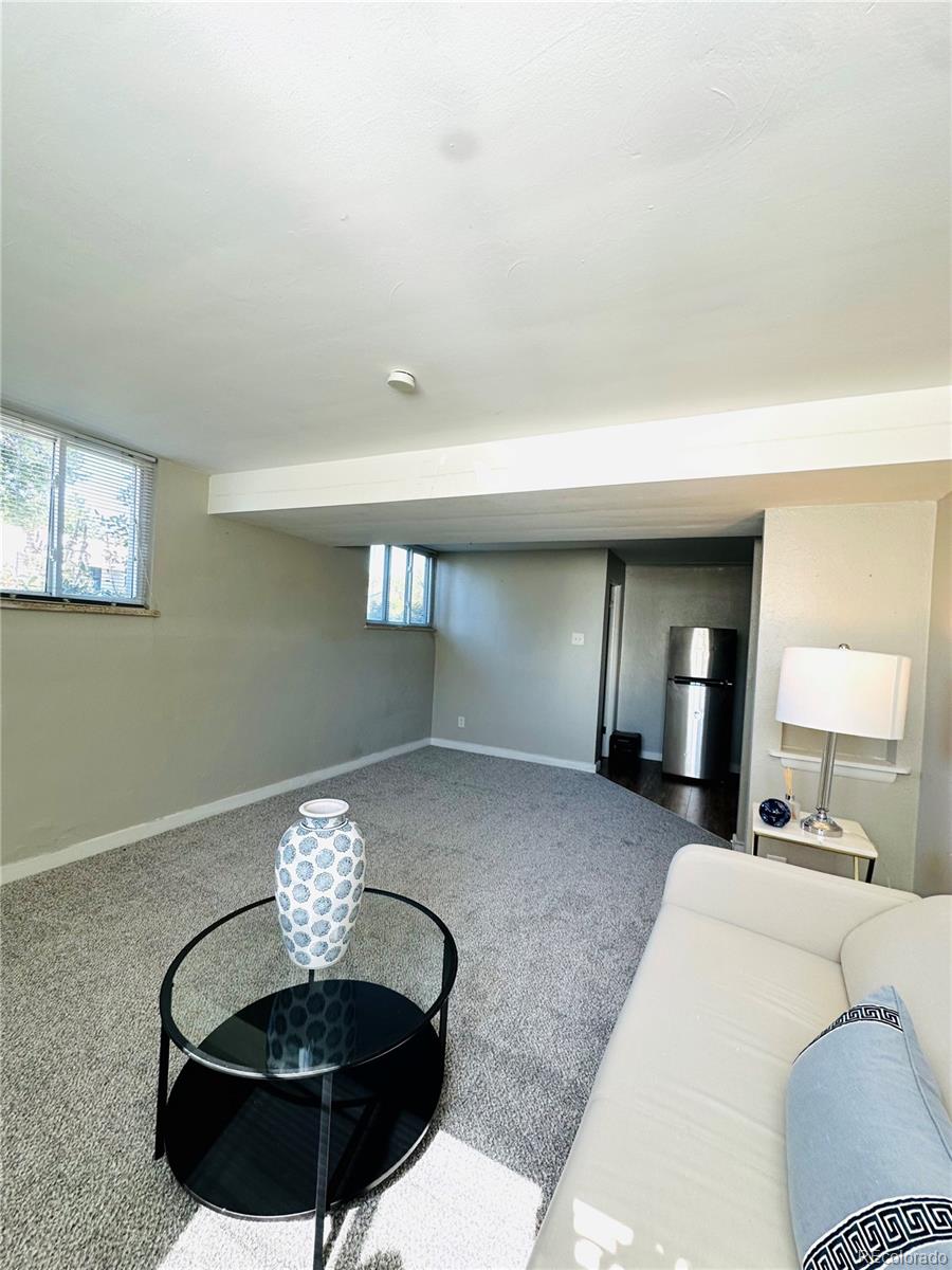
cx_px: 476
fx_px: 513
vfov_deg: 102.1
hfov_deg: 85.7
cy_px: 635
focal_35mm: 14
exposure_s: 1/99
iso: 64
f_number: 2.2
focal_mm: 2.22
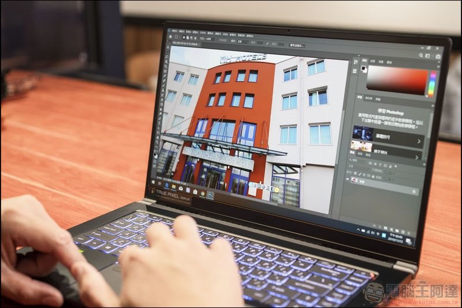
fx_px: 667
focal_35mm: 52
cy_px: 154
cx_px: 231
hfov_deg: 38.2
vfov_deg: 25.9
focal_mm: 35
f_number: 2.5
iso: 1000
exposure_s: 1/125
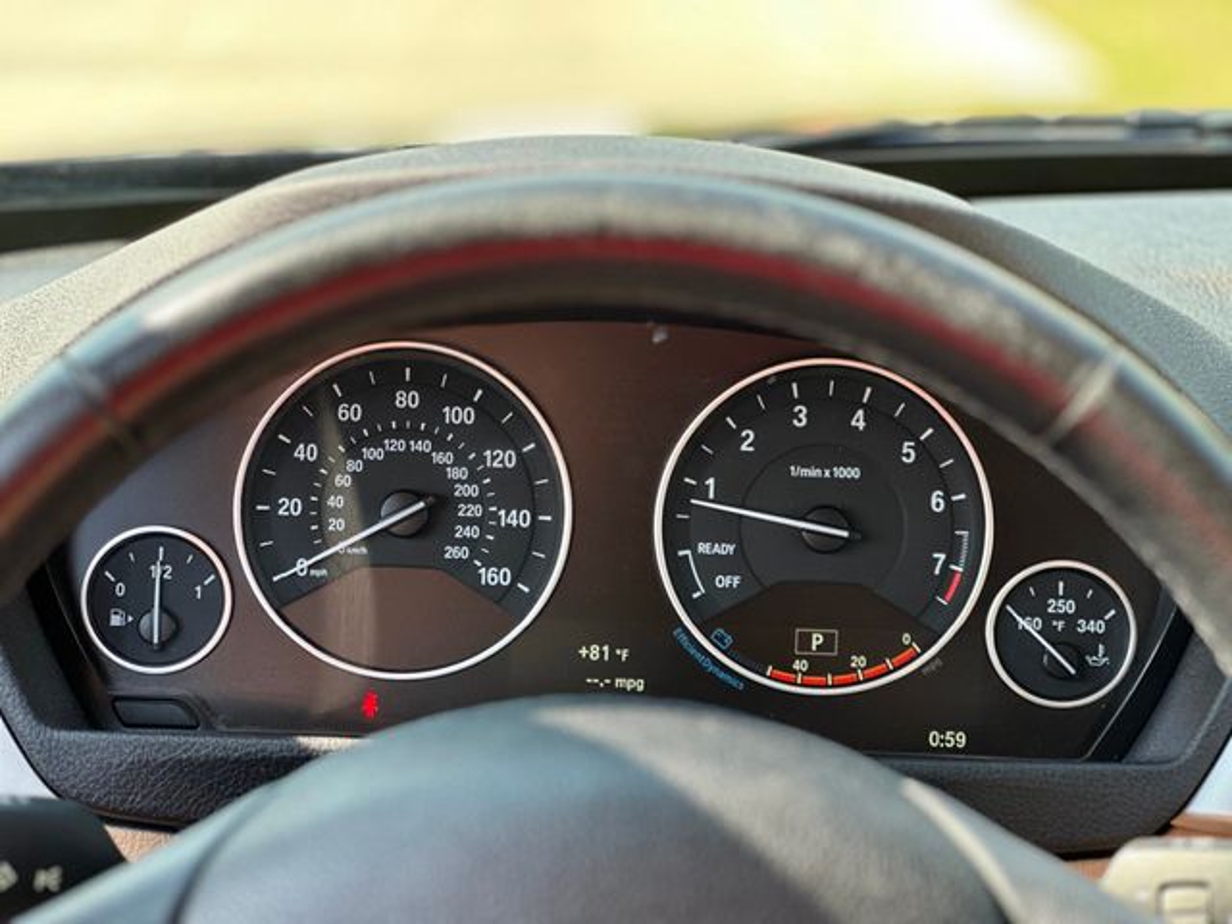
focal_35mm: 77
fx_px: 2740
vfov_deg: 19.1
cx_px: 616
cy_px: 462
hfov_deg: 25.3
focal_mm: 9
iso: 100
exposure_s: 1/121
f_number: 2.8
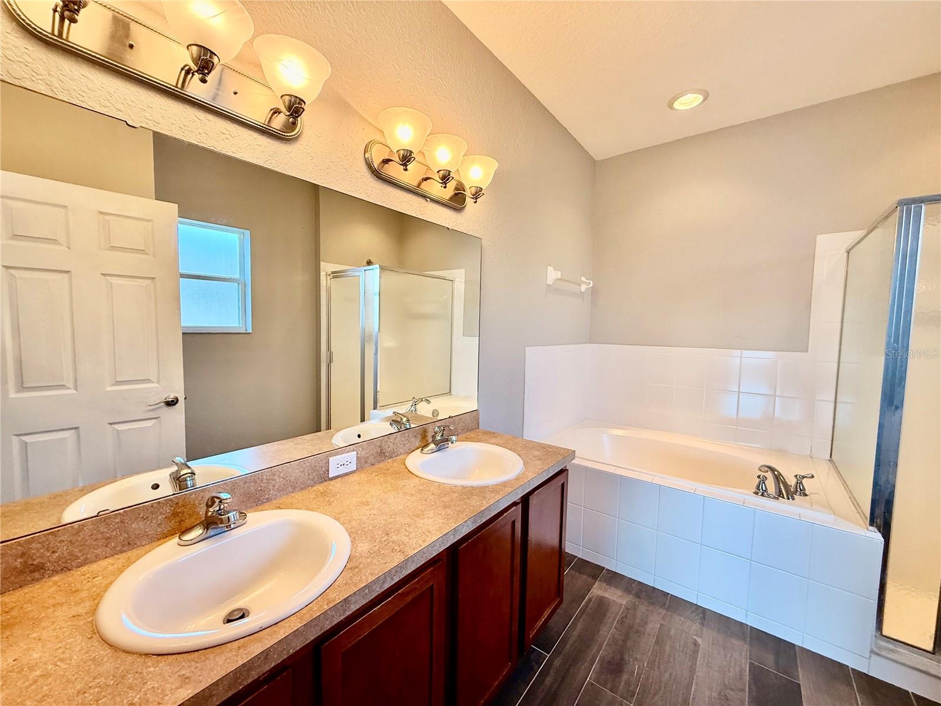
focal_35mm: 14
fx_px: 381
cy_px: 353
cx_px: 470
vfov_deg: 85.7
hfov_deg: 102.1
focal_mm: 2.22
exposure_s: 1/120
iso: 160
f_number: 2.2
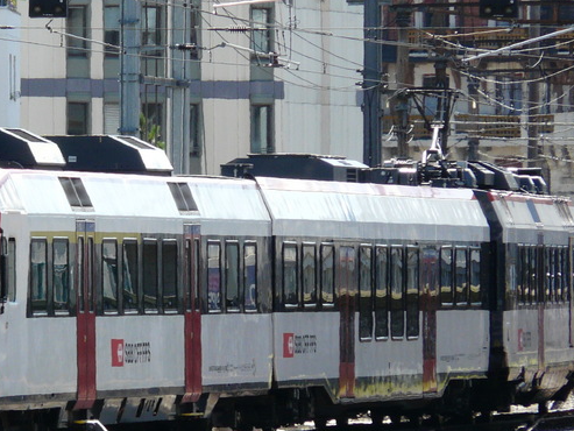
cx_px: 92
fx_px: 13385
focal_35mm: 807
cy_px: 245
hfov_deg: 2.5
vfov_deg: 1.8
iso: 100
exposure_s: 1/200
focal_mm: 65.3
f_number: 5
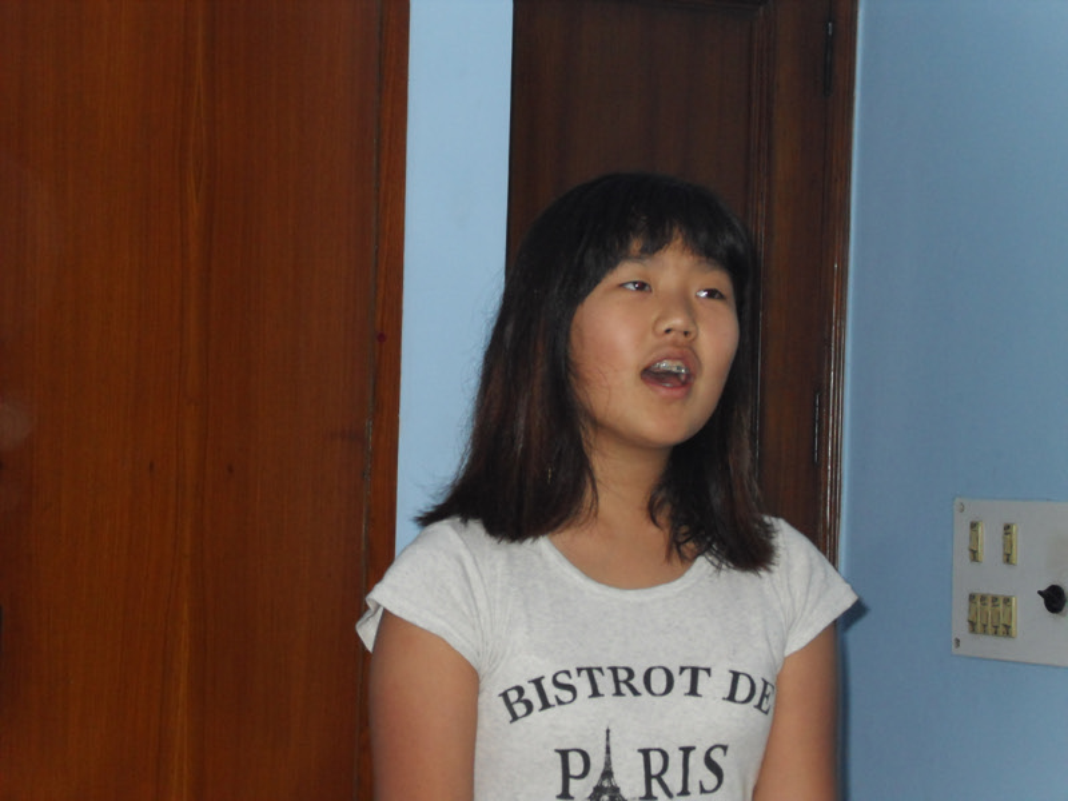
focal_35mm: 102
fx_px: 3147
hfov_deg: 19.3
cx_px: 534
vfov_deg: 14.5
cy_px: 400
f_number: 5.7
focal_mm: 21.6
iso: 320
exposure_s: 1/90
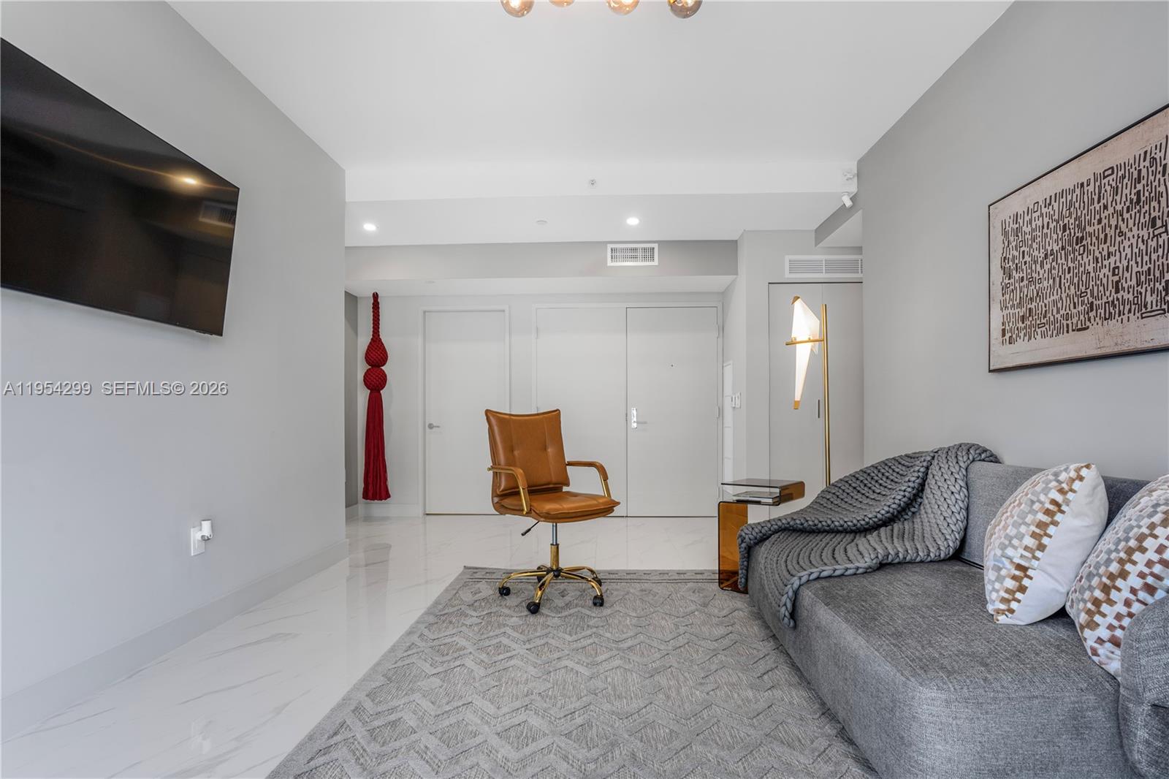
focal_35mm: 18
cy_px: 390
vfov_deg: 67.4
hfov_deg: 90.0
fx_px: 584
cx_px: 584
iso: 125
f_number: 8
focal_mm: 18
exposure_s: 1/5
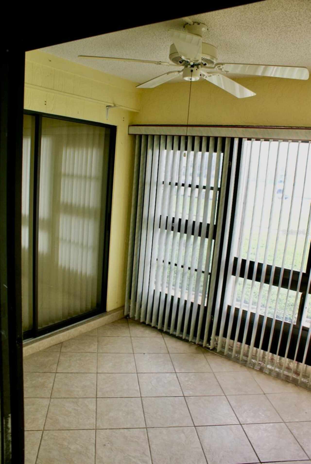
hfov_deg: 48.1
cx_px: 156
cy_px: 232
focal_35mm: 27
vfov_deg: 67.3
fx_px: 349
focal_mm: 18
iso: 100
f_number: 4
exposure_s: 1/40
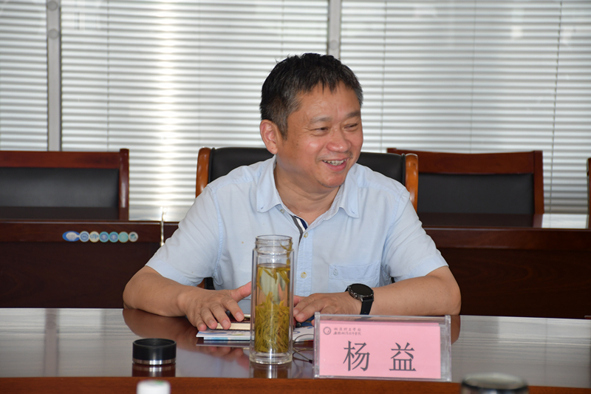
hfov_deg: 17.1
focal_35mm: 120
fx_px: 1969
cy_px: 197
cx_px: 296
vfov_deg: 11.4
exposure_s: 1/60
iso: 400
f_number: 5.3
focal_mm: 80
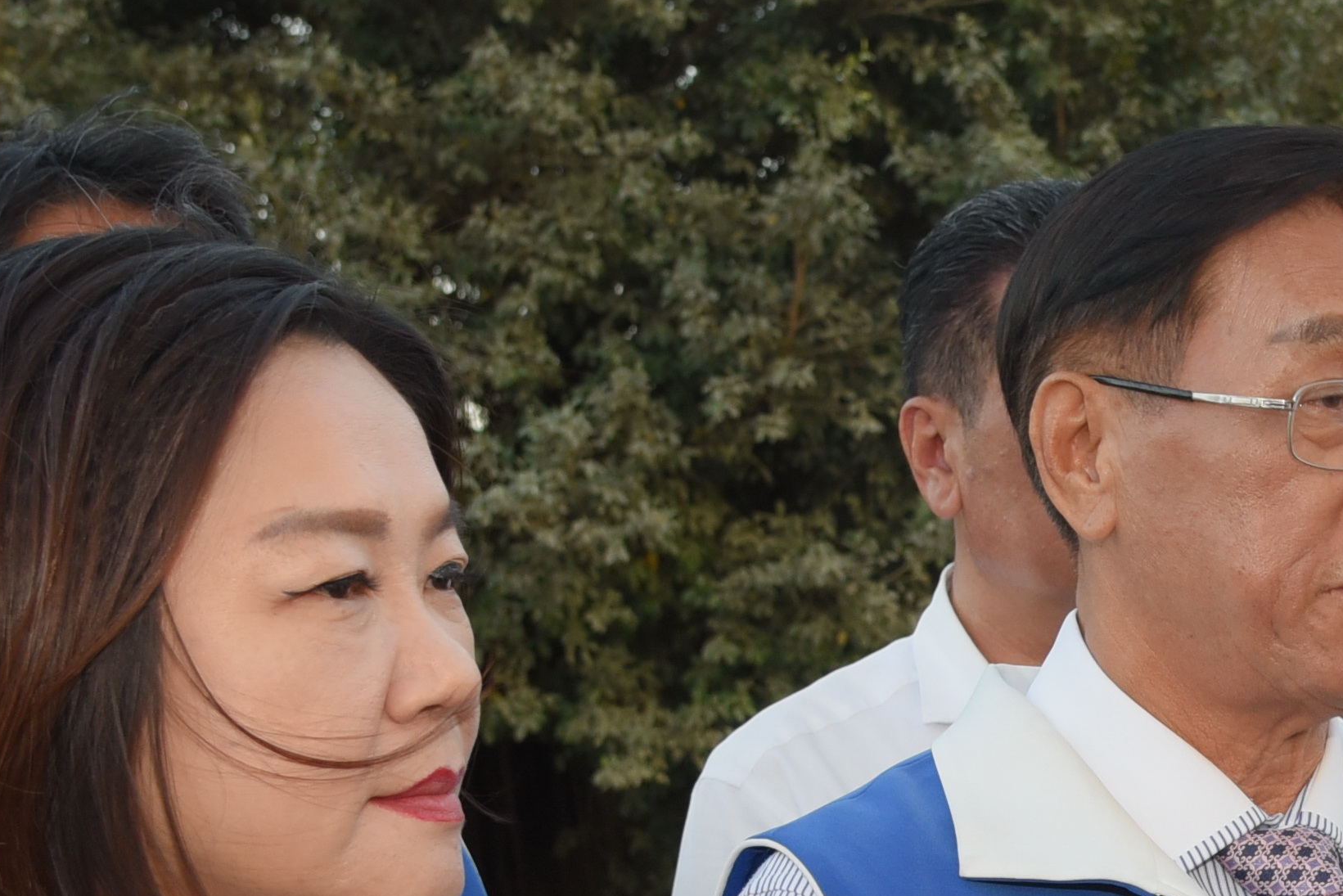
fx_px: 3284
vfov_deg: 15.4
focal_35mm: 88
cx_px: 1272
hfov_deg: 22.4
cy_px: 816
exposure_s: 1/100
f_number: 5.6
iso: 640
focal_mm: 24
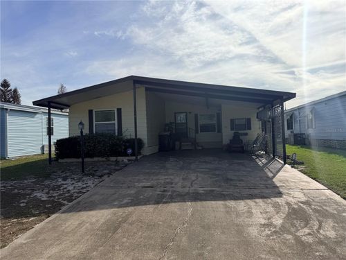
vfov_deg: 56.8
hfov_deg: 71.6
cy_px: 130
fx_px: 240
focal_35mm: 24
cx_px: 173
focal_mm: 6.76
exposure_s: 1/9091
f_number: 1.78
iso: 80
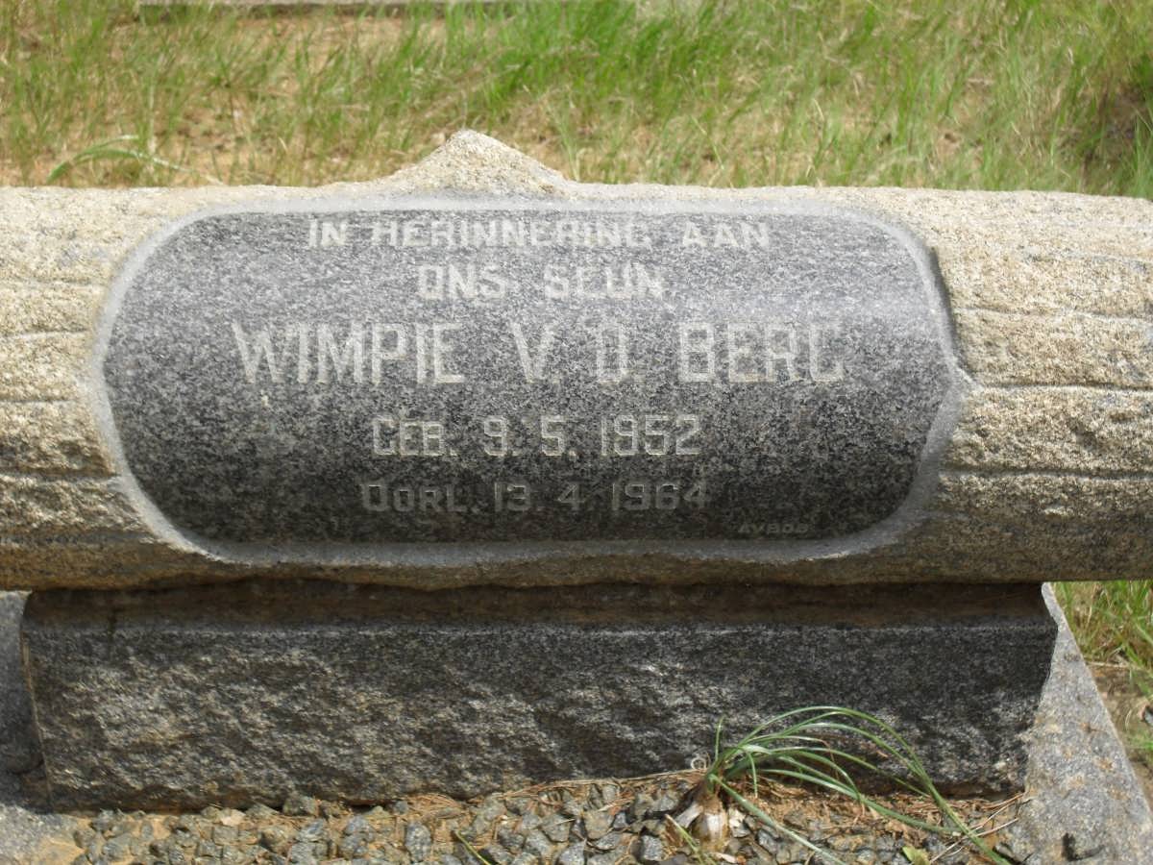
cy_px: 432
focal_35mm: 57
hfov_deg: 33.8
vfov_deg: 25.7
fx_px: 1899
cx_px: 576
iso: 100
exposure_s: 1/500
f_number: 4.3
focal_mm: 10.1
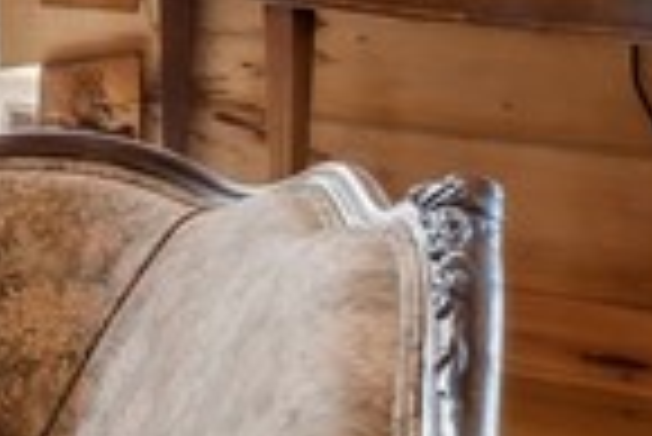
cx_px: -1776
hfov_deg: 8.9
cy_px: -324
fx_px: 1904
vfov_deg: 12.1
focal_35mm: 105
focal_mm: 14
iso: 160
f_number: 7.1
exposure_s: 1/6
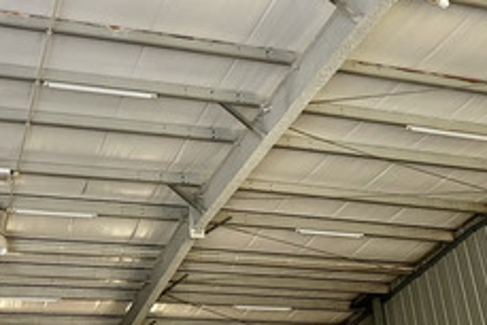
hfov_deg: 36.8
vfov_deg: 24.2
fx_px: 731
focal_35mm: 54
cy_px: 18
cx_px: 256
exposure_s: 1/60
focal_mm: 5.7
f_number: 1.5
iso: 160
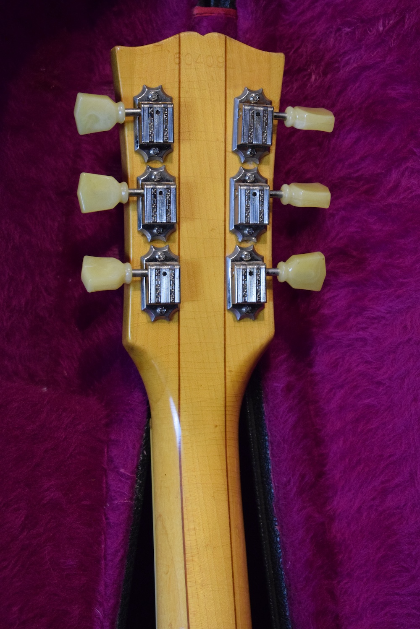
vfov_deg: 24.6
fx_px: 1444
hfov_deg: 16.6
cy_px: 314
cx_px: 210
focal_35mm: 82
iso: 3600
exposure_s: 1/60
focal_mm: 55
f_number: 5.6
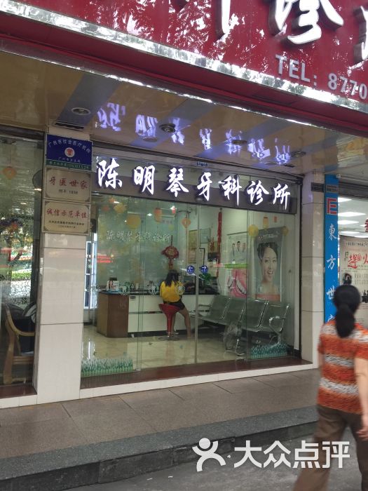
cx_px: 184
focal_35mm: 29
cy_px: 246
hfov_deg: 48.2
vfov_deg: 61.7
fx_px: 411
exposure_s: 1/17
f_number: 2.2
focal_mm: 4.15
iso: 40
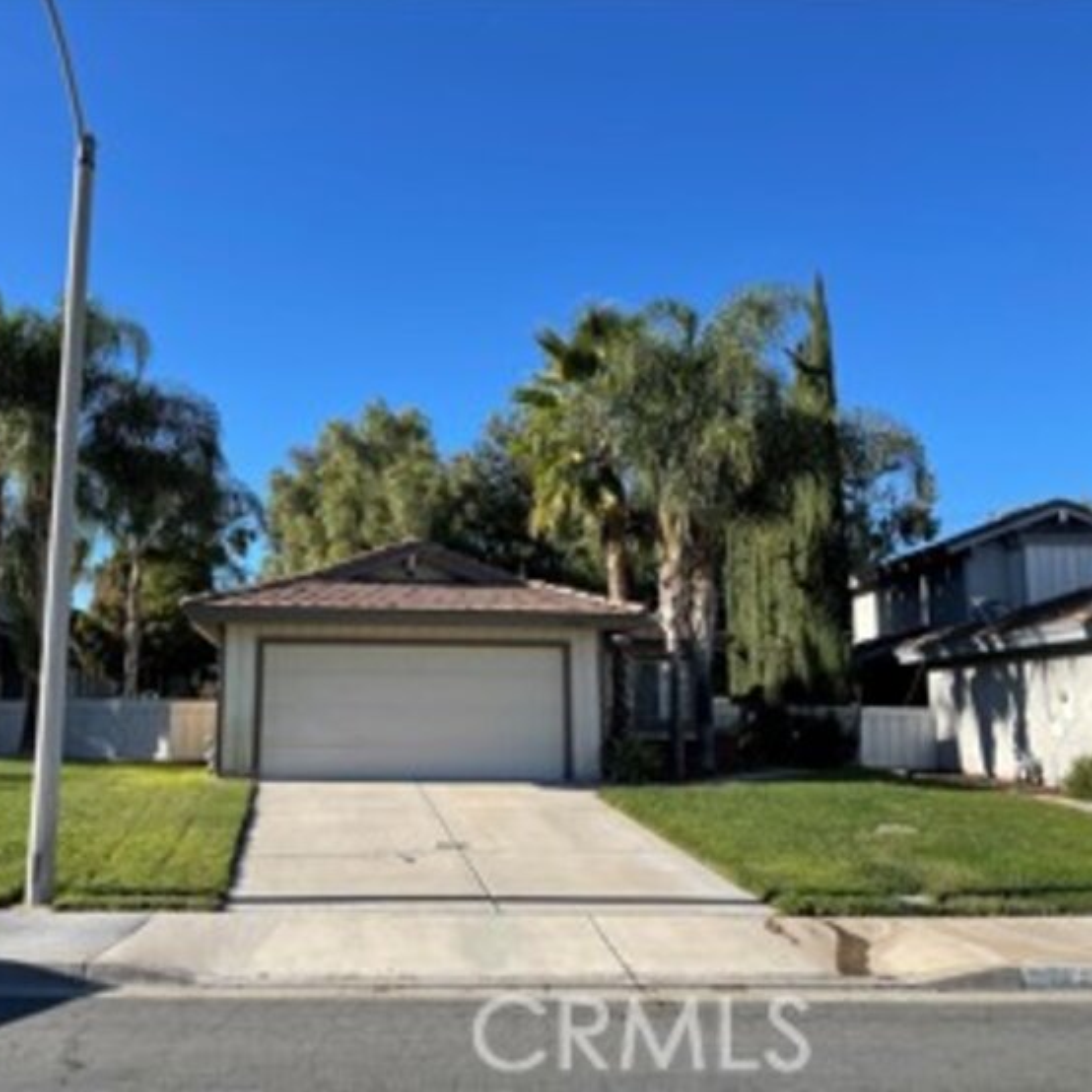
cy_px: 542
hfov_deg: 52.3
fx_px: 1106
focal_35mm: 31
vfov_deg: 52.5
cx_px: 461
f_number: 1.6
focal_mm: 5.1
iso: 32
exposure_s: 1/1883
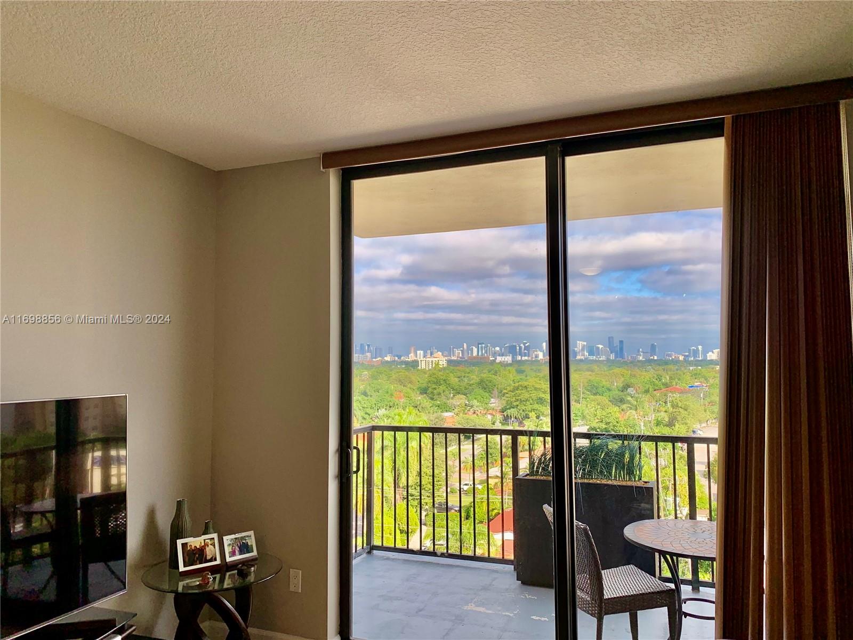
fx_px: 641
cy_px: 320
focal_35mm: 26
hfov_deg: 67.3
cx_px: 426
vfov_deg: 53.1
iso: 25
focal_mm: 4.25
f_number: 1.8
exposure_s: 1/381
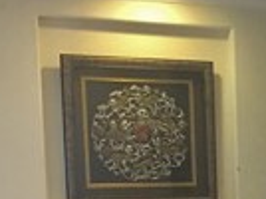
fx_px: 1066
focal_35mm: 139
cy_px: 285
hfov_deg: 12.7
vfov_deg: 10.3
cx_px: 506
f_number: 2.2
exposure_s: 1/30
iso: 125
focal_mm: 4.15
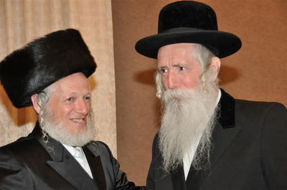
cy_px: 95
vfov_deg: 16.5
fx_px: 656
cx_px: 144
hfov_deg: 24.7
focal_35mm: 82
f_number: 4.8
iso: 800
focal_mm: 55
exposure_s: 1/60
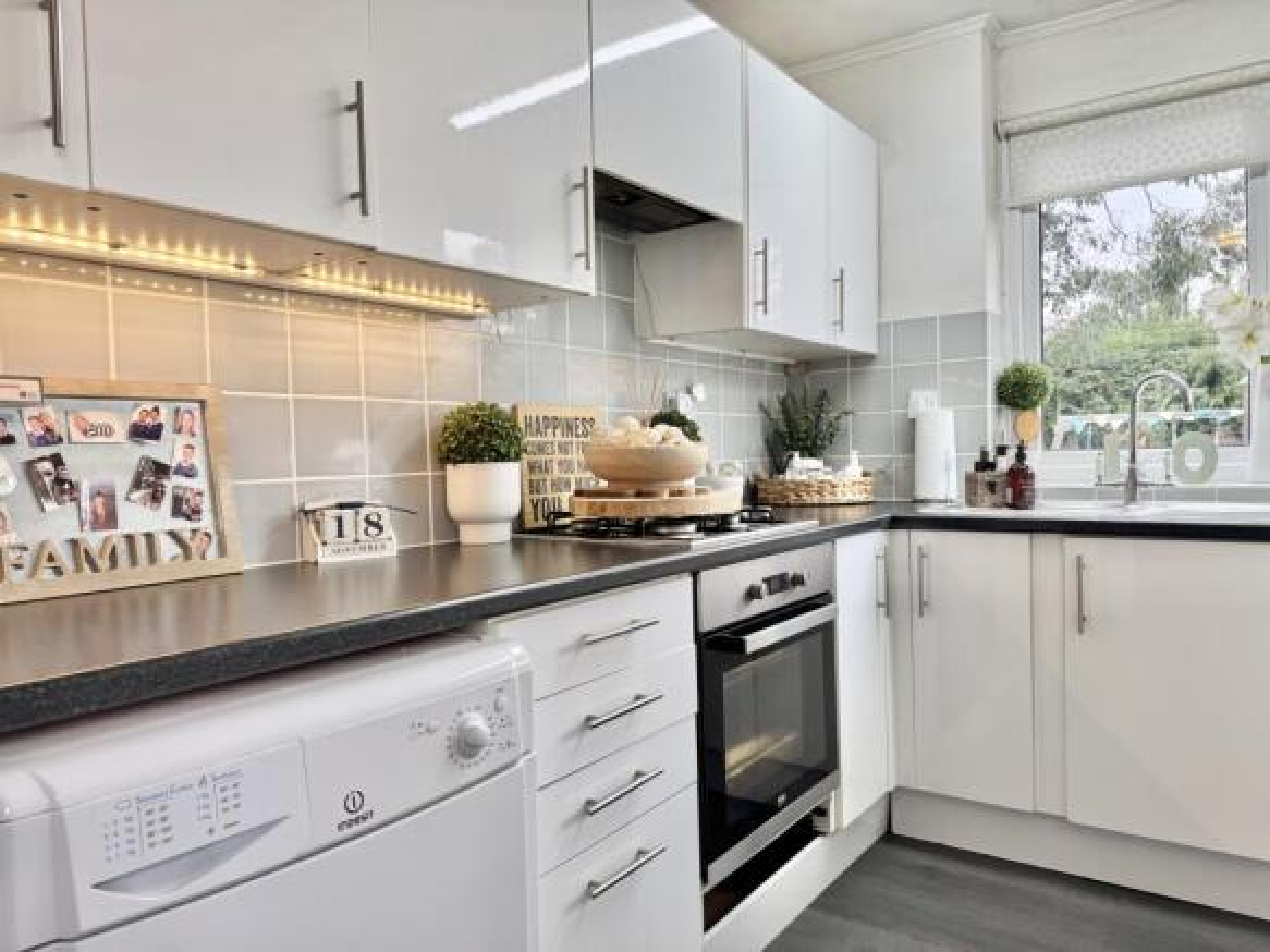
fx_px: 880
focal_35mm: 24
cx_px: 635
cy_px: 476
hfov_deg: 71.6
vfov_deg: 56.8
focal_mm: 6.76
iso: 80
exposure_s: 1/100
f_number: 1.78
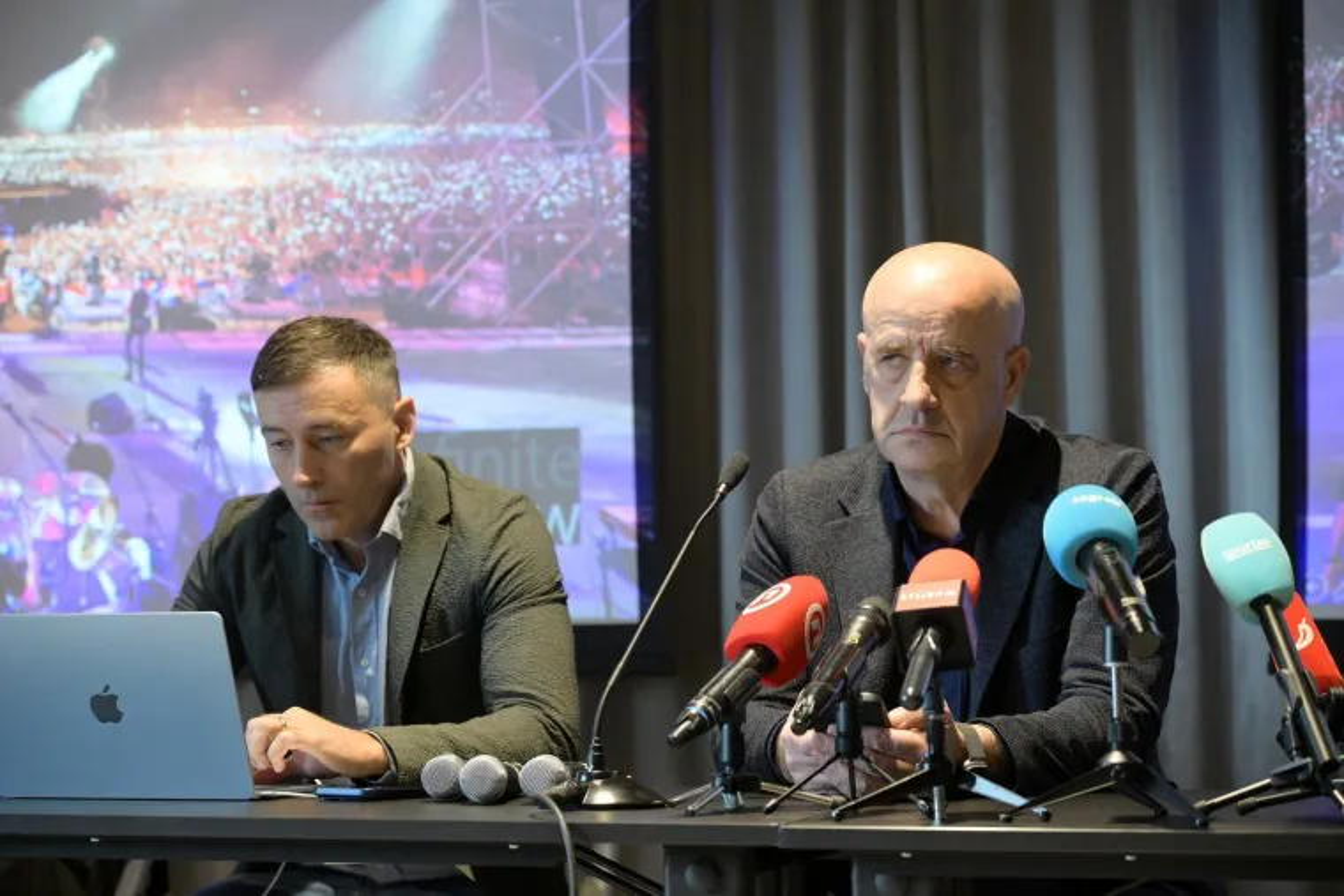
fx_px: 2651
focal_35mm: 71
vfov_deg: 19.2
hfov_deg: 28.4
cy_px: 448
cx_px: 672
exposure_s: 1/100
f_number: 4
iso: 3200
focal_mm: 71
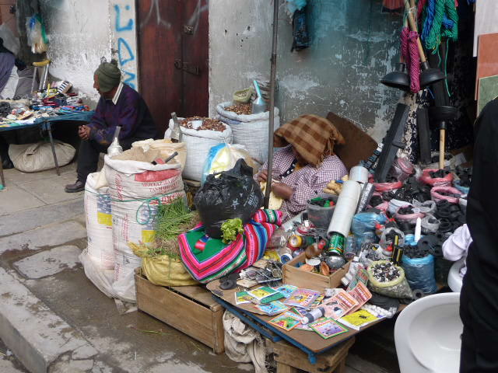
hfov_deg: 43.9
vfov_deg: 33.6
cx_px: 249
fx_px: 619
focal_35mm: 43
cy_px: 186
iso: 100
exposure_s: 1/200
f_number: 4
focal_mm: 7.1
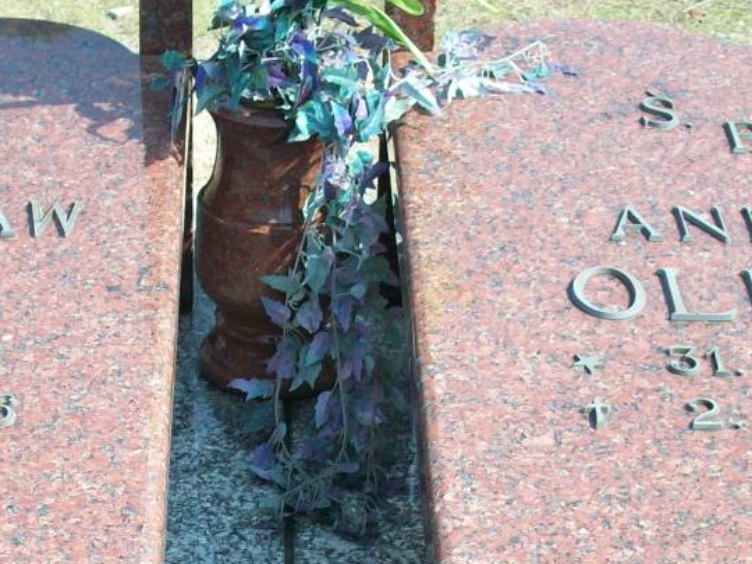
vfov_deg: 13.5
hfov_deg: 18.0
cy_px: 482
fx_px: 2368
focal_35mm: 109
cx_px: 273
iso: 80
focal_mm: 7.6
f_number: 3.1
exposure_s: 1/465
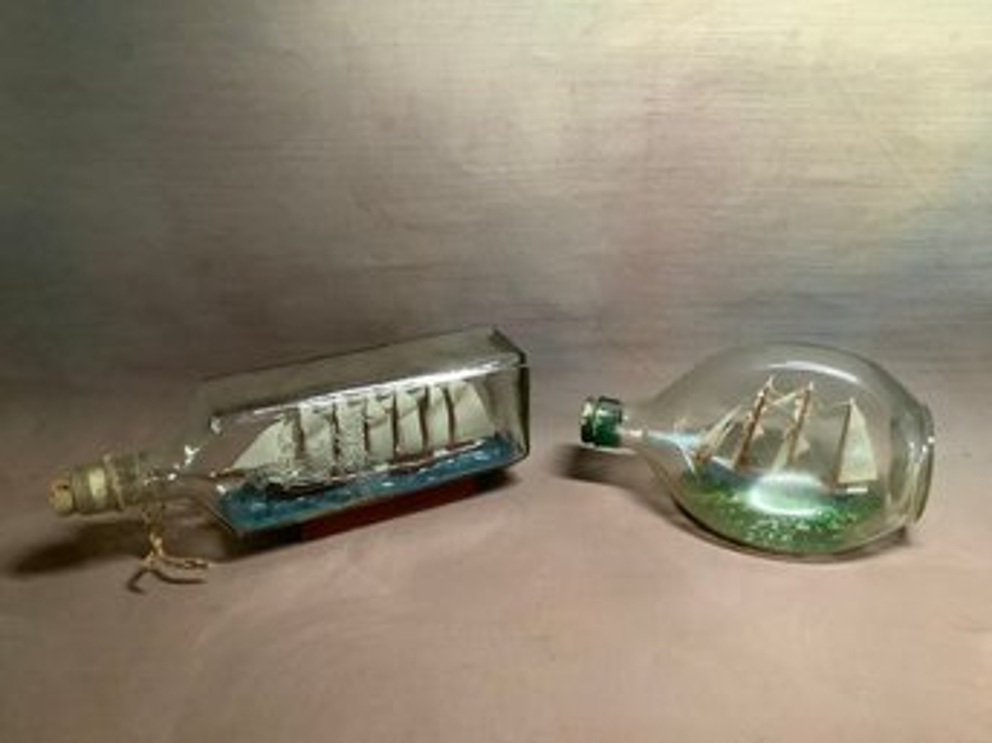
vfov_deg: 45.4
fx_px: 888
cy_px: 372
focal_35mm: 31
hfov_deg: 58.4
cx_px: 496
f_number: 2.4
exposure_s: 1/25
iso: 400
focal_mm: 3.3
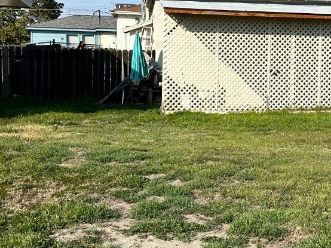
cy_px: 98
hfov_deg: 29.3
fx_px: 621
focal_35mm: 65
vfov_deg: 22.5
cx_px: 254
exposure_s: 1/4762
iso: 80
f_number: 1.78
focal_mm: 6.86
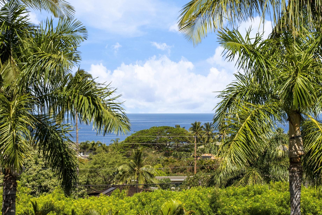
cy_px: 108
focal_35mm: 102
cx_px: 161
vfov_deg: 13.4
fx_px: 912
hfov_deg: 20.0
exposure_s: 1/400
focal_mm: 68
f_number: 8
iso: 100
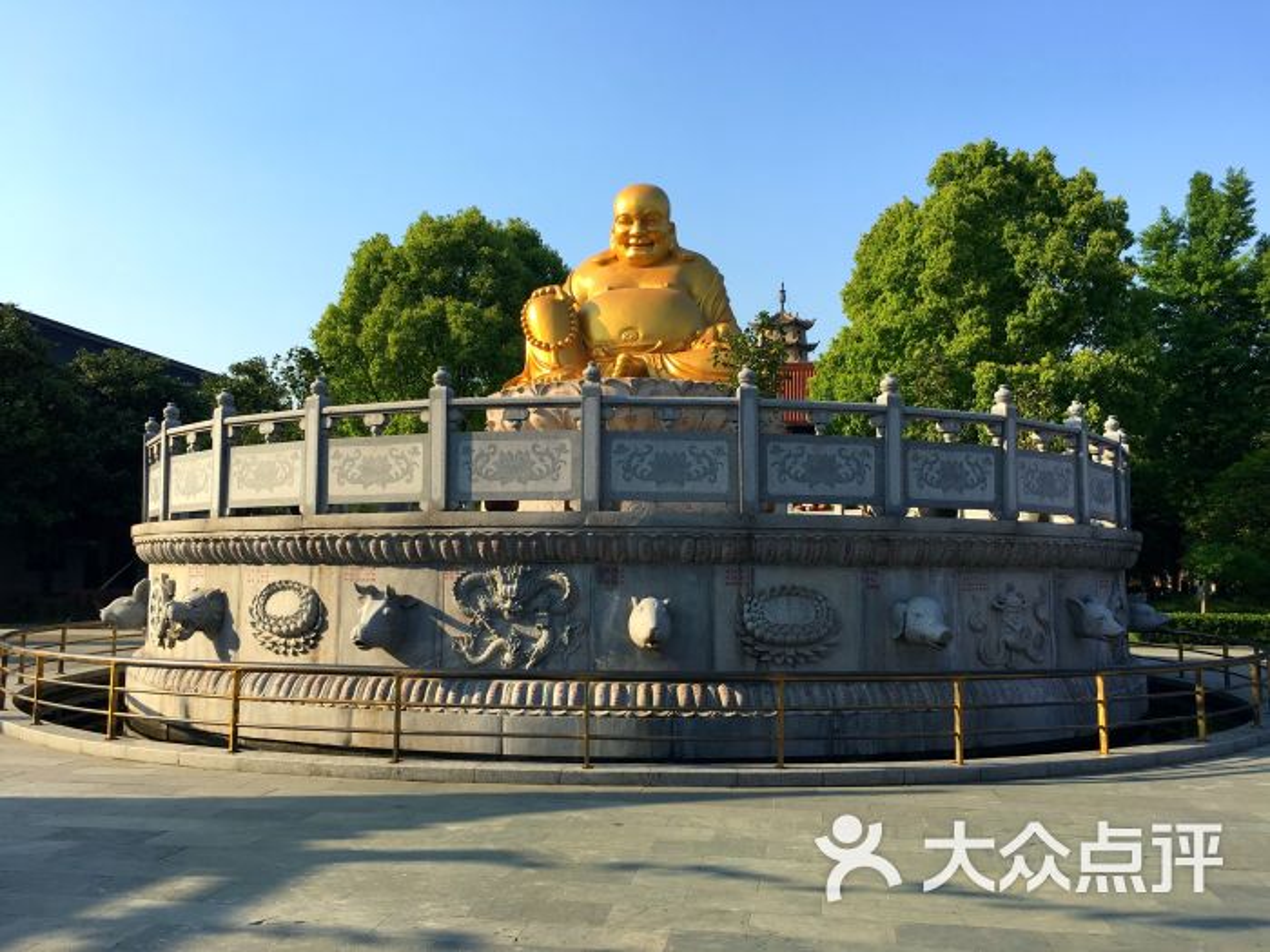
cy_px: 476
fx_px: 1064
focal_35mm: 29
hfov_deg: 61.7
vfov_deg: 48.2
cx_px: 635
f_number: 2.2
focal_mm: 4.15
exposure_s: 1/1183
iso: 25
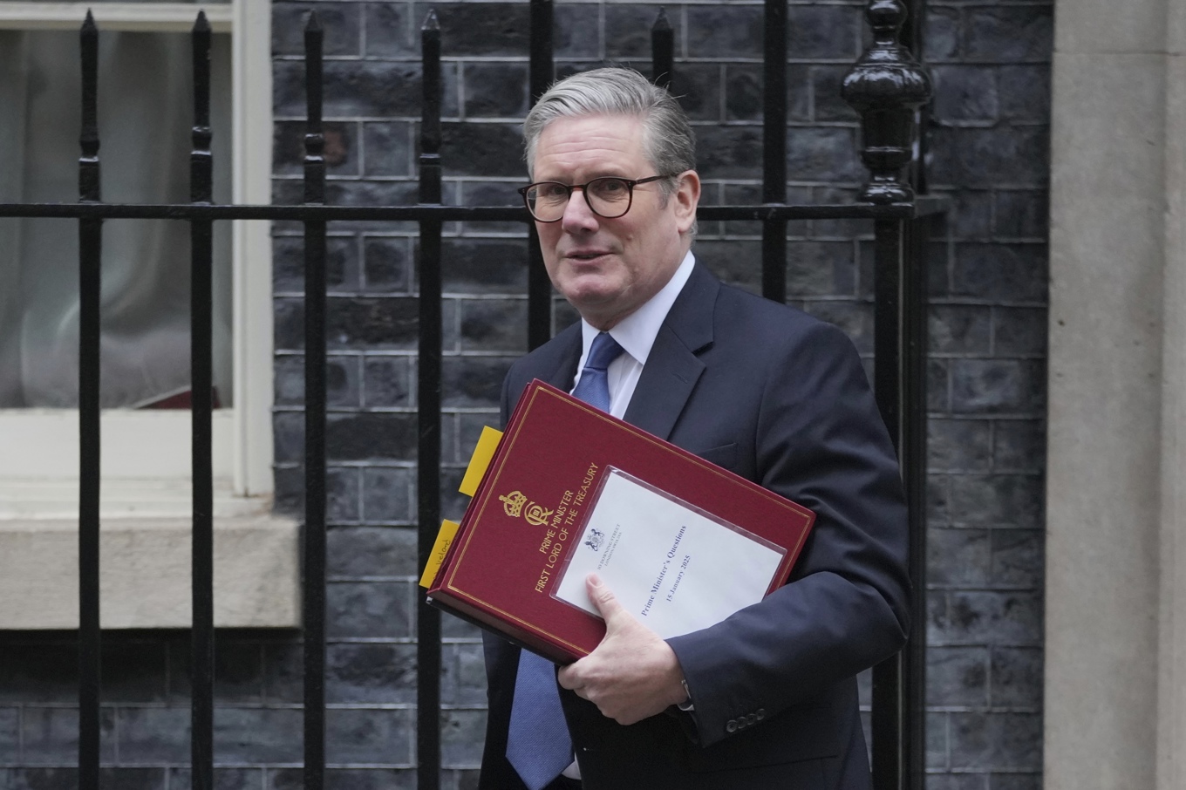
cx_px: 593
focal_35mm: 161
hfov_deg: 12.8
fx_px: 5302
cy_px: 395
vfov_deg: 8.5
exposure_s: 1/800
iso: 1600
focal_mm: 161
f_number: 2.8
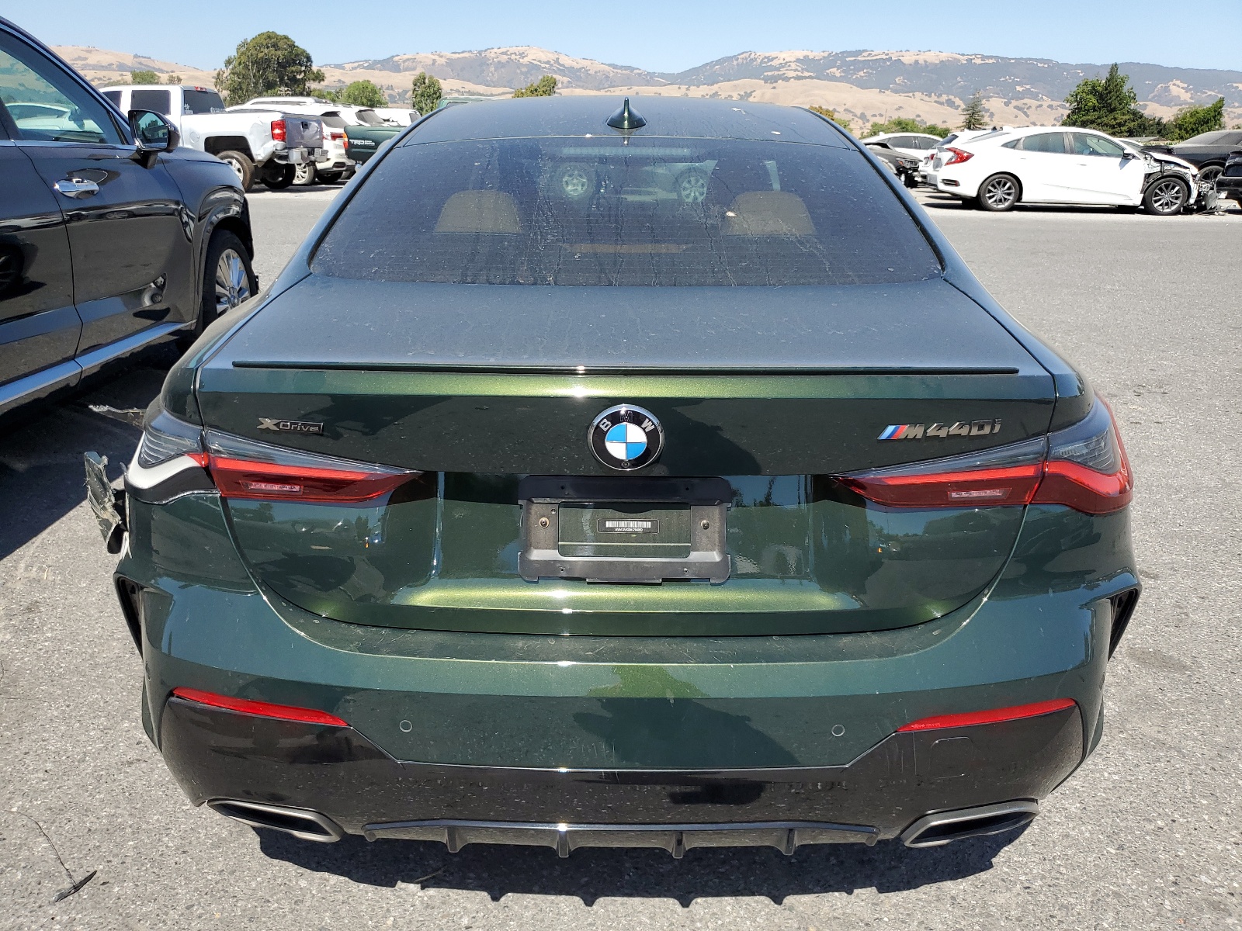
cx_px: 621
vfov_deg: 53.1
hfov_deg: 67.3
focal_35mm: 26
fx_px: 933
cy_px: 466
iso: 50
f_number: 1.5
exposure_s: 1/2000
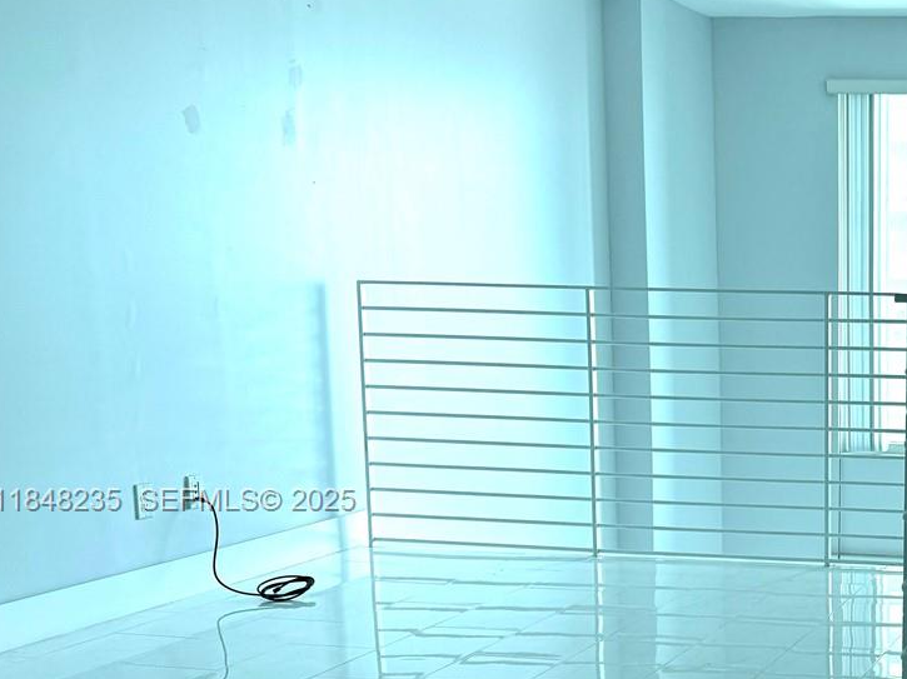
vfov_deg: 27.2
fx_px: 1388
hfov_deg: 32.4
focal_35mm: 53
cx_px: 966
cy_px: 501
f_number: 1.78
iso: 50
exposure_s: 1/133
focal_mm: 6.76
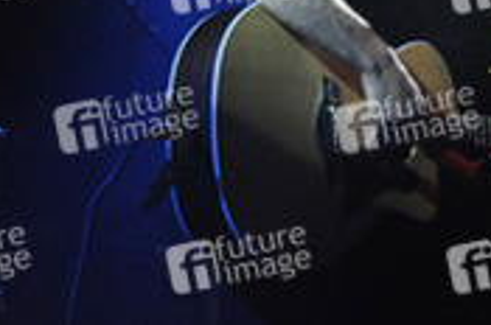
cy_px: -90
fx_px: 1334
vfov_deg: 13.4
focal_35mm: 98
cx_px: 445
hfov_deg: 20.4
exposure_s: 1/80
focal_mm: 38
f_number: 4.5
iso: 6400
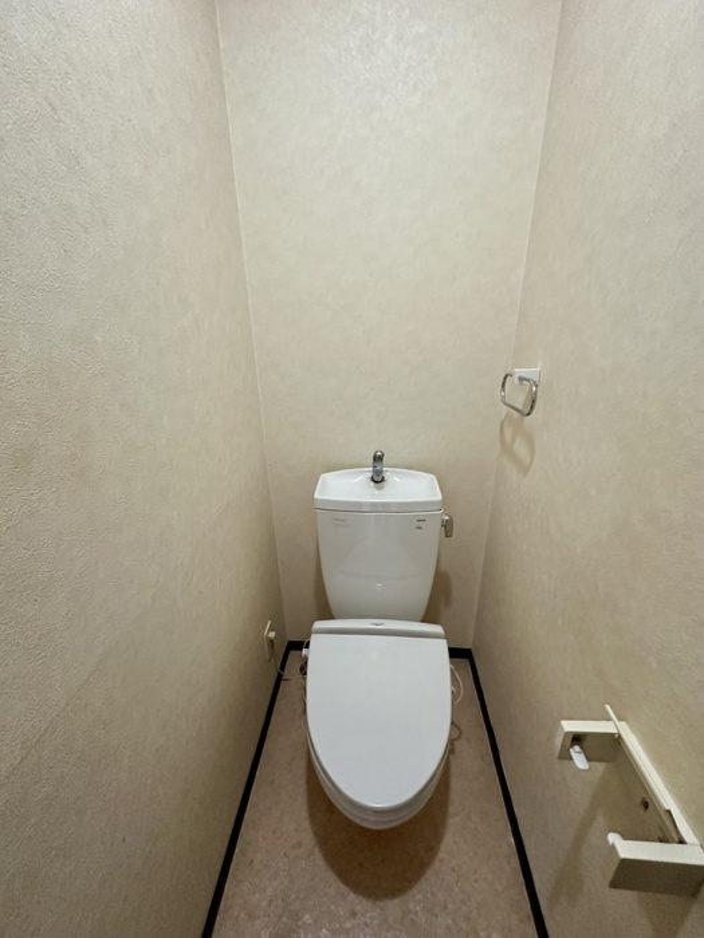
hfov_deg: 85.7
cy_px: 469
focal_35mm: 14
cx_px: 352
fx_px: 380
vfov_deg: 102.1
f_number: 2.2
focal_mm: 2.22
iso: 320
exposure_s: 1/60
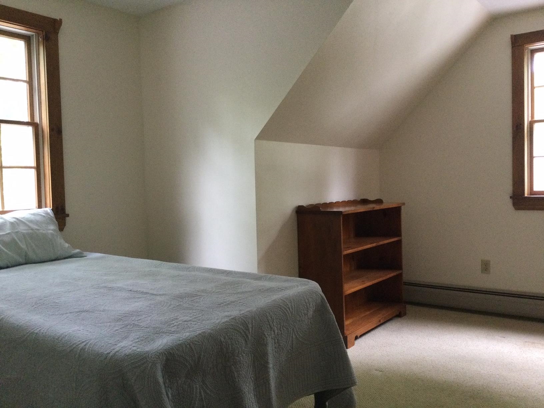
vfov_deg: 45.4
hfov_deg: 58.4
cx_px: 272
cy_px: 204
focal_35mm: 31
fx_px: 487
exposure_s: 1/30
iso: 200
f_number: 2.4
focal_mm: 3.3
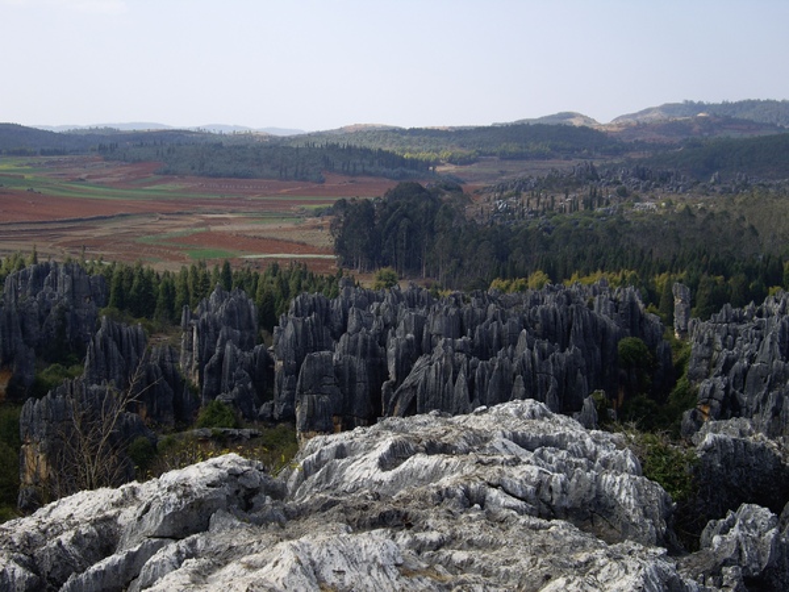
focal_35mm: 65
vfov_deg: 22.6
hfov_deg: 29.8
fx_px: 1482
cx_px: 394
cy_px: 296
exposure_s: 1/400
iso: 64
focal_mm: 13.7
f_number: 3.8
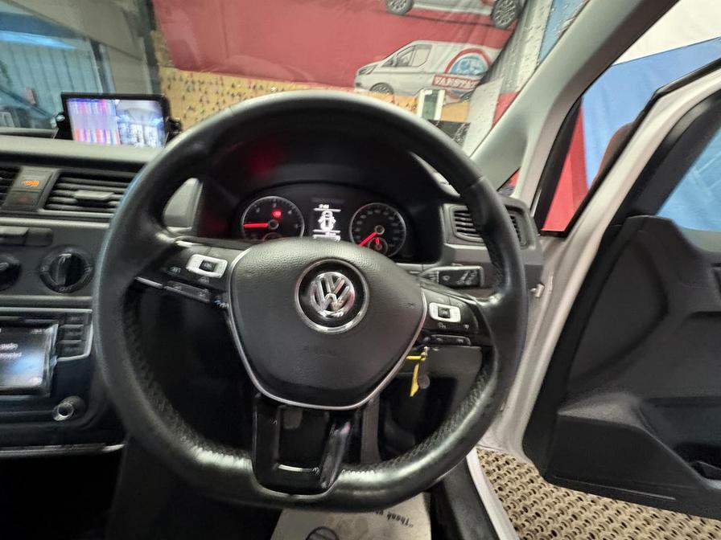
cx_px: 360
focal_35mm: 14
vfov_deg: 85.7
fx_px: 292
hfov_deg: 102.1
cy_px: 270
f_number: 2.2
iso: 1000
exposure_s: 1/25
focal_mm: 2.22
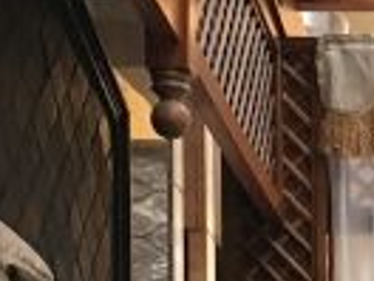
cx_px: 581
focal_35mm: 154
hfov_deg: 12.2
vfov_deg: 9.0
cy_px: 575
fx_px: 1664
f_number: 2.2
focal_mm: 4.15
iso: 80
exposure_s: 1/17
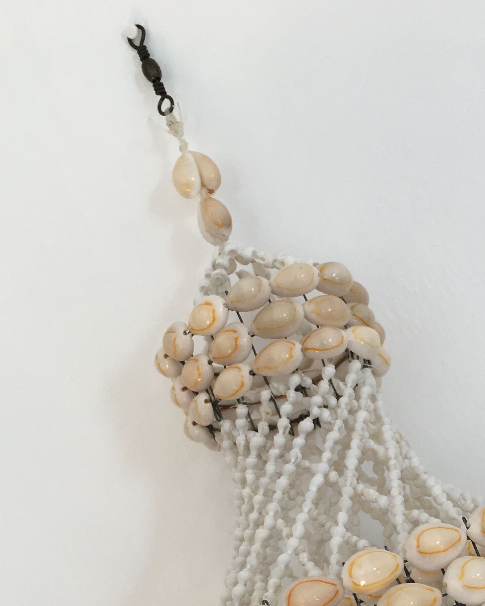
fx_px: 1112
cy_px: 642
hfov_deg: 24.1
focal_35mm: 62
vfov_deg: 28.1
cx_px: 415
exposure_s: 1/100
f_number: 2.2
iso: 40
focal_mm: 4.15
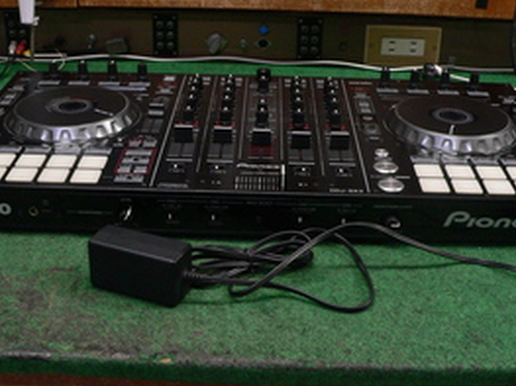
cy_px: 175
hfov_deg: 36.8
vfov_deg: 28.0
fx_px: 775
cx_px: 255
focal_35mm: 52
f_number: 2.8
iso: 200
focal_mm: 6
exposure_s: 1/25
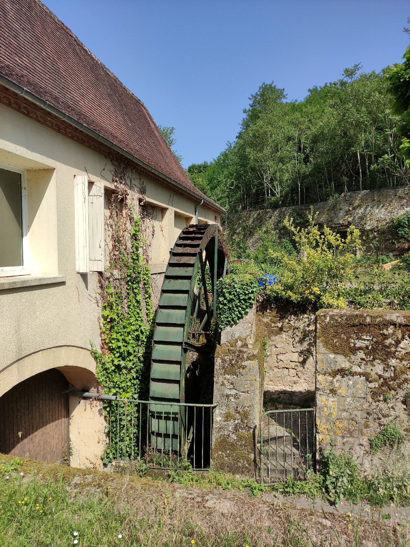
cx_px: 205
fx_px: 395
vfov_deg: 69.4
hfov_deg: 54.9
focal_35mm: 25
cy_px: 274
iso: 50
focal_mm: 5.43
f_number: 1.89
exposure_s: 1/1462
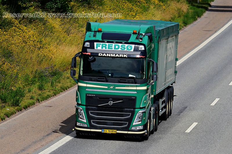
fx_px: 1881
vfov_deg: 4.7
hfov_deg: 7.1
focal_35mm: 292
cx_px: 116
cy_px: 77
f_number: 10
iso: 640
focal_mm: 195
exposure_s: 1/1600
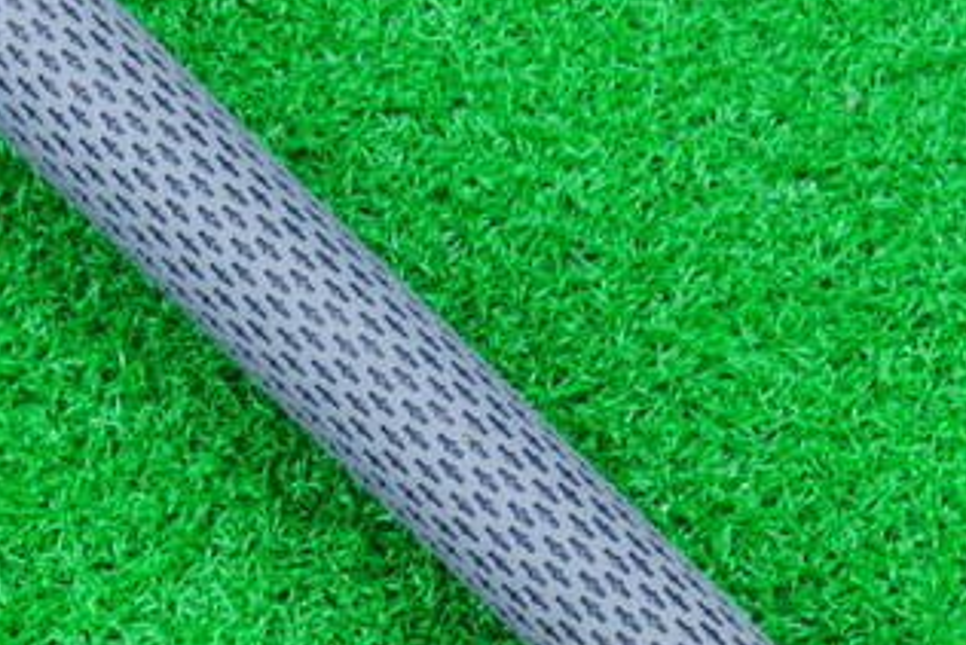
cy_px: 459
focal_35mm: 78
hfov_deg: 26.0
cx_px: 459
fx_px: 2094
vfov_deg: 17.4
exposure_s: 1/20
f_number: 3.6
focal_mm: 6.42
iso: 400
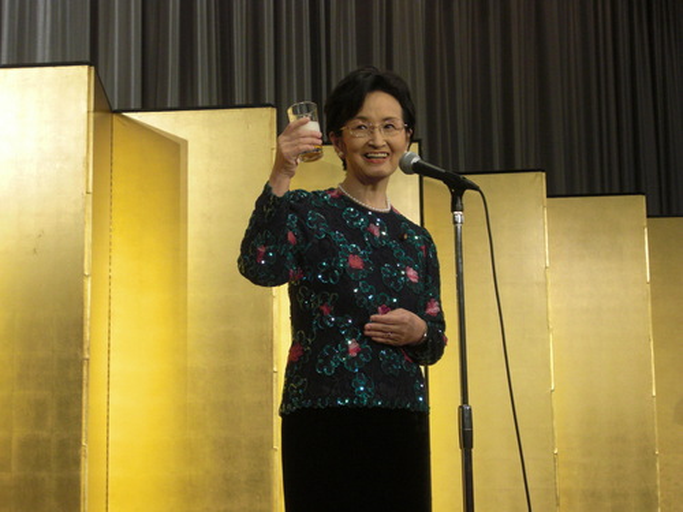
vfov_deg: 19.9
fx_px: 1460
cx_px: 342
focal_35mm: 74
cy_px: 256
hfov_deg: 26.3
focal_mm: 13.1
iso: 200
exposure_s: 1/100
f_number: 4.2
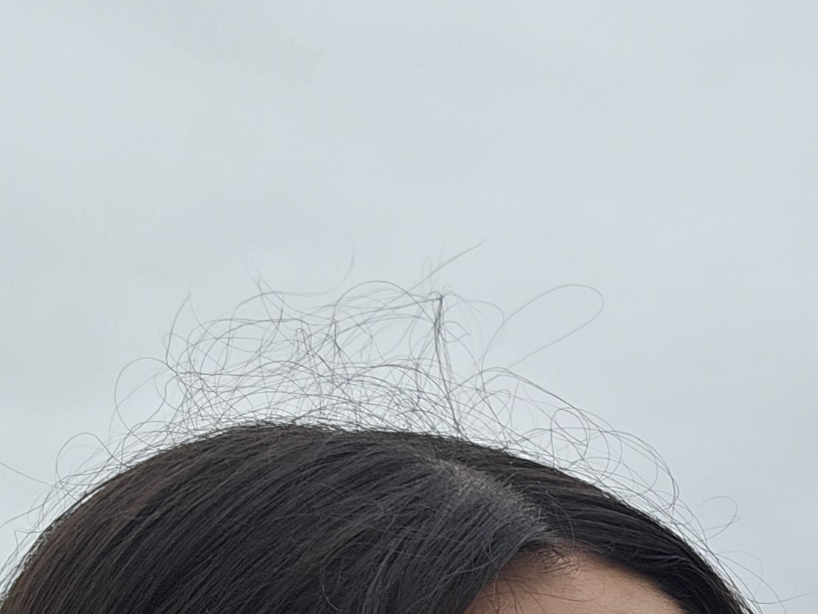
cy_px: 859
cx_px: 1169
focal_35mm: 89
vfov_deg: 15.6
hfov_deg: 19.6
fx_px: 2103
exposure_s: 1/652
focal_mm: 3.3
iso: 25
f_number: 2.2
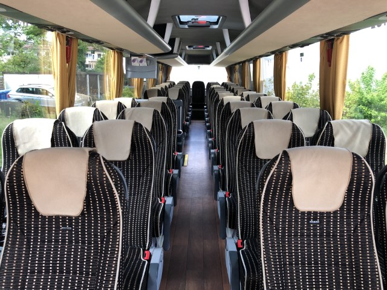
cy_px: 145
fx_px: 313
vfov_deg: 49.7
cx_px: 194
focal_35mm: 28
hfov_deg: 63.4
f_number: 1.8
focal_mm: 3.99
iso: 40
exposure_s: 1/24
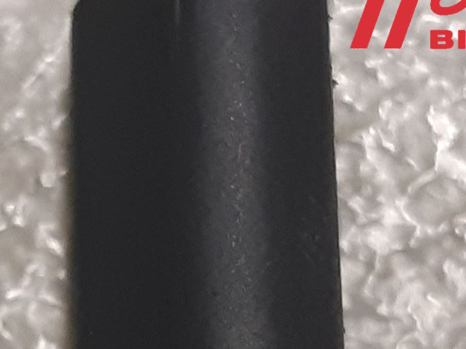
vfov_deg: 20.4
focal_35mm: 68
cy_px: 405
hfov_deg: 28.1
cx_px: 106
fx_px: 915
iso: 160
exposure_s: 1/50
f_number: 1.7
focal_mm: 3.93
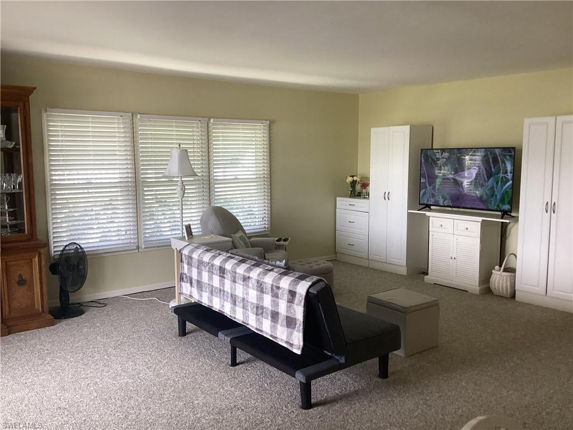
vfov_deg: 45.4
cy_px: 215
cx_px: 286
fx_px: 513
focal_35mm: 31
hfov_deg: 58.4
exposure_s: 1/60
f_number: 2.4
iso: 64
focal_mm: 3.3
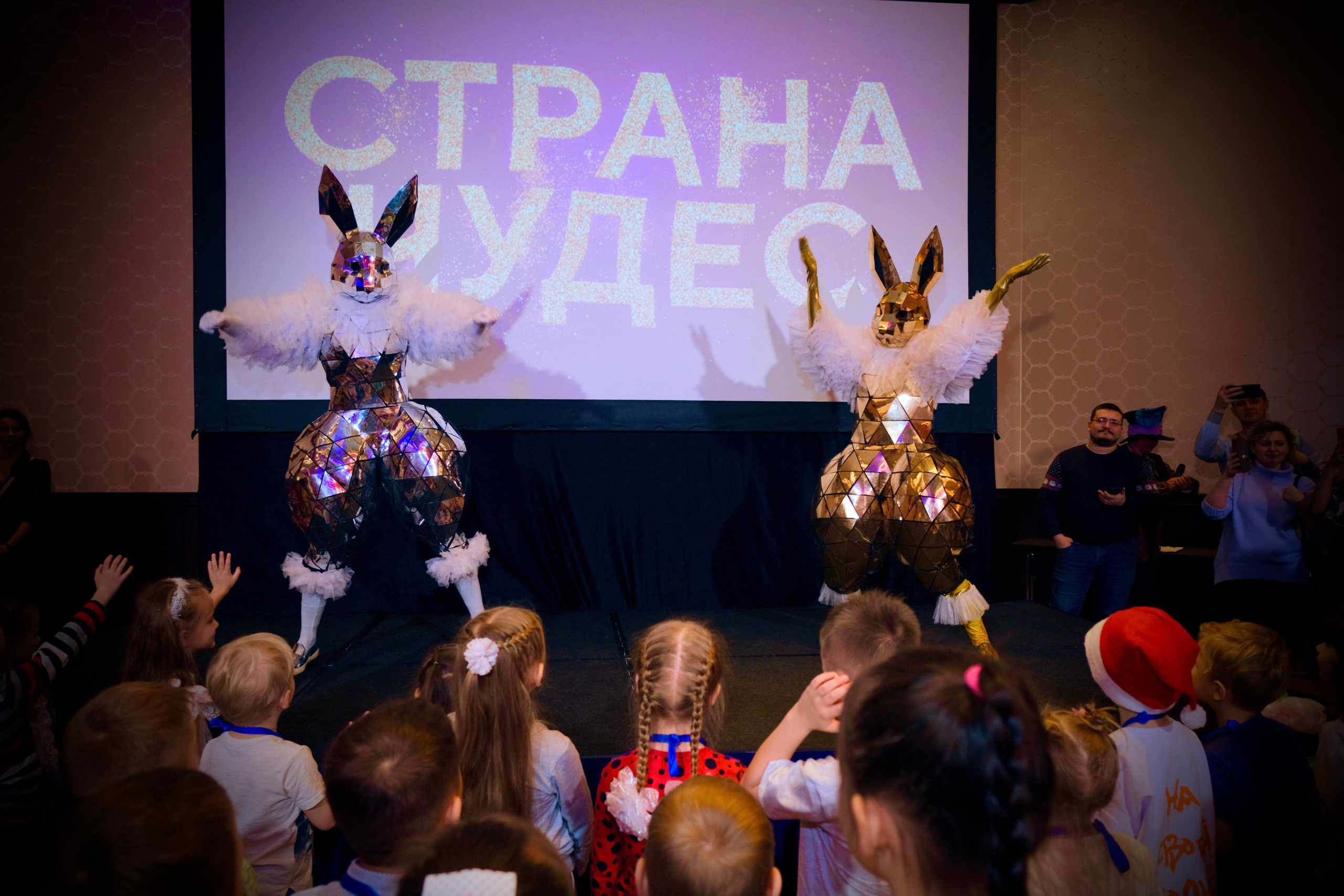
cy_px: 448
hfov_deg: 73.7
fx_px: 896
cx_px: 672
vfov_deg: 53.1
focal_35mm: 24
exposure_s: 1/250
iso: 500
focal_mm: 16
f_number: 2.8
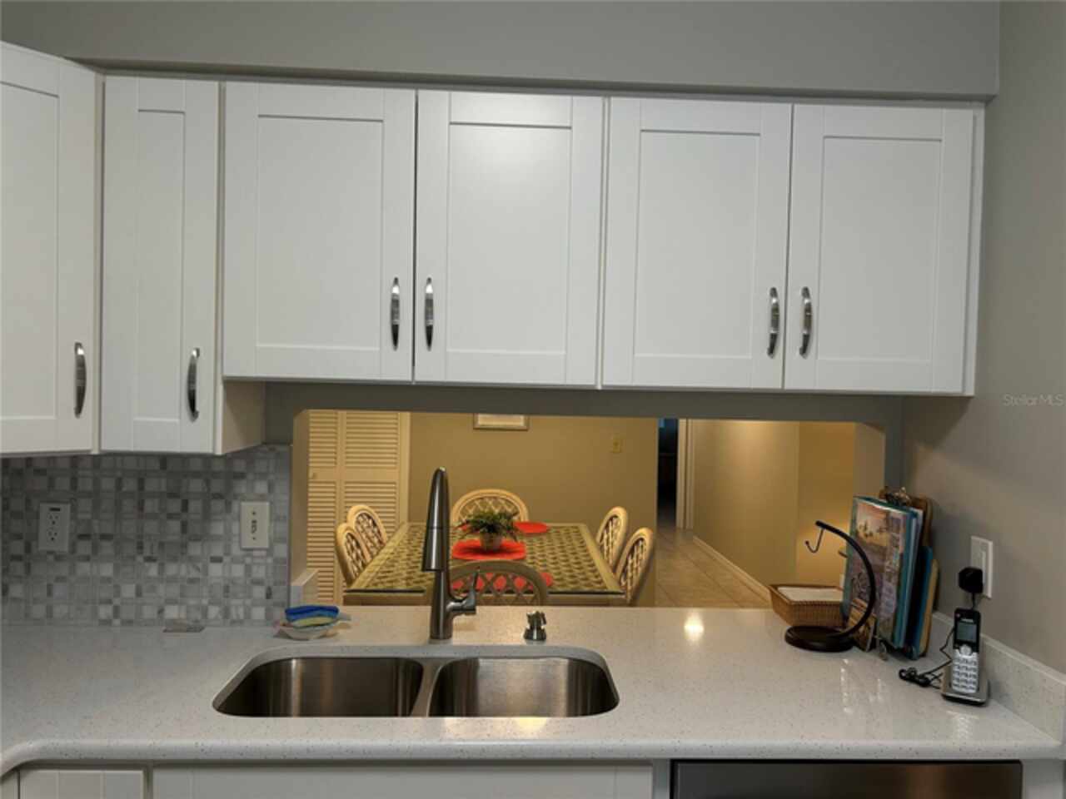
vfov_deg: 53.1
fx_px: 801
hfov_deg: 67.3
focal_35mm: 26
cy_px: 400
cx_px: 533
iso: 80
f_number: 1.5
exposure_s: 1/120
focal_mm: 5.7
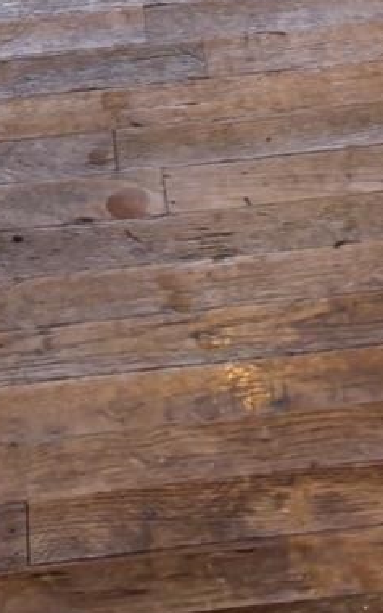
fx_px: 2473
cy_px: -835
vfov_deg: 11.7
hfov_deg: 8.8
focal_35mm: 148
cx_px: 291
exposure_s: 1/60
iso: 80
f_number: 1.6
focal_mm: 5.96
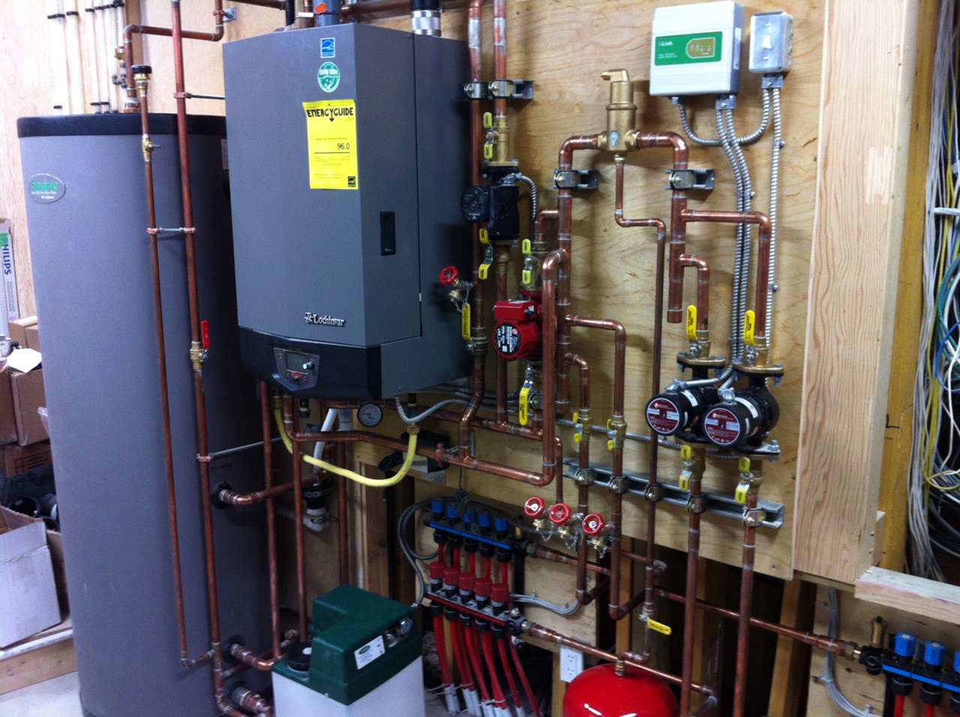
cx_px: 480
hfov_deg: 52.7
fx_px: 969
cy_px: 358
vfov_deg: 40.6
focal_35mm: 35
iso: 125
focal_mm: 3.85
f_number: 2.8
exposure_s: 1/15
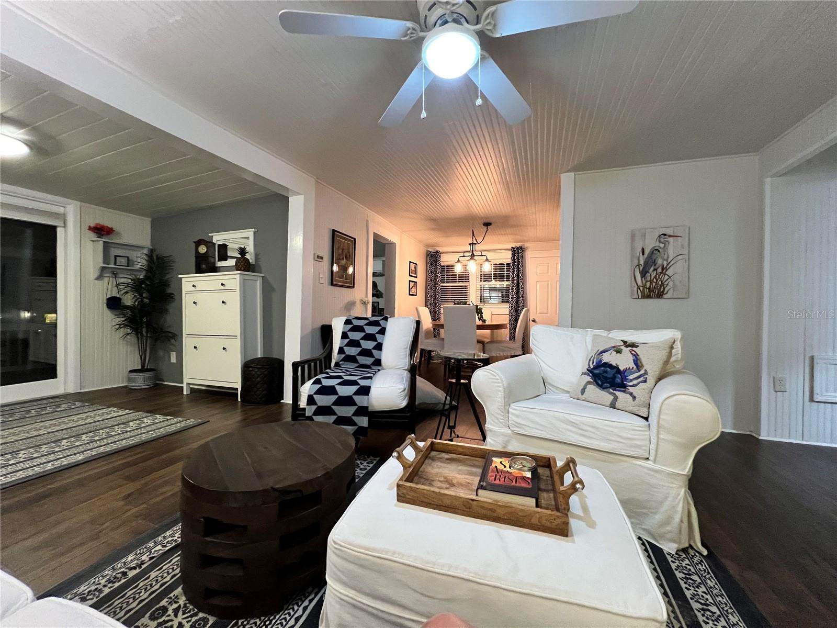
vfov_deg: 89.9
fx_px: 314
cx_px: 418
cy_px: 314
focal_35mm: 13
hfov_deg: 106.2
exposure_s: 1/60
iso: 500
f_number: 1.8
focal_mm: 1.57
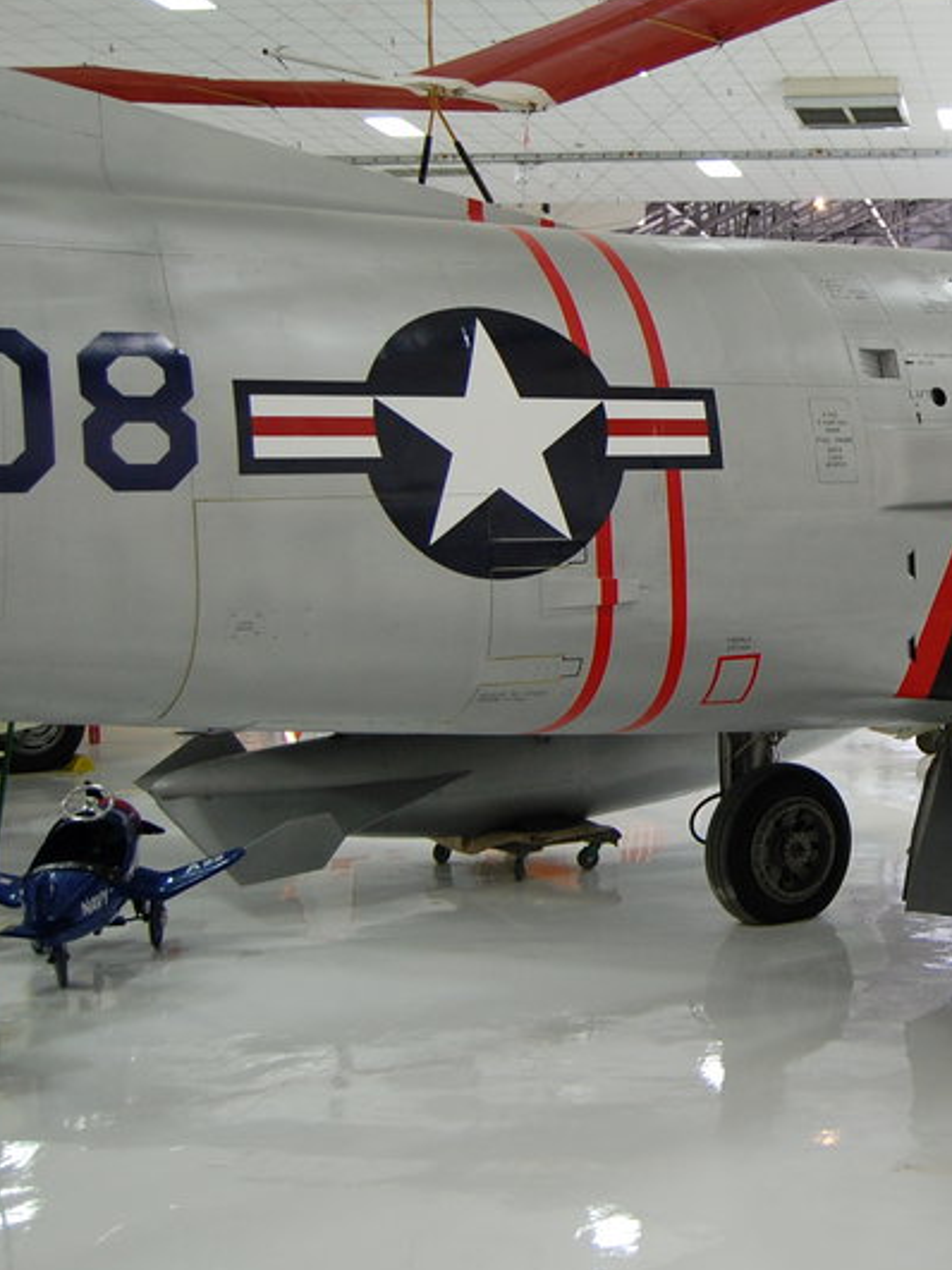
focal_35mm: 50
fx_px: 1834
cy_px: 513
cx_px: 1012
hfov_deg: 27.0
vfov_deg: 38.1
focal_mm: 18
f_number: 3.5
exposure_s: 1/30
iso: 500
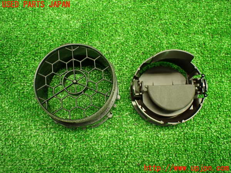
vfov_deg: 46.8
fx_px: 200
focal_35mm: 30
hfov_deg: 60.0
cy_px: 86
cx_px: 116
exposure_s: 1/80
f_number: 2.3
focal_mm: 5.4
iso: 800
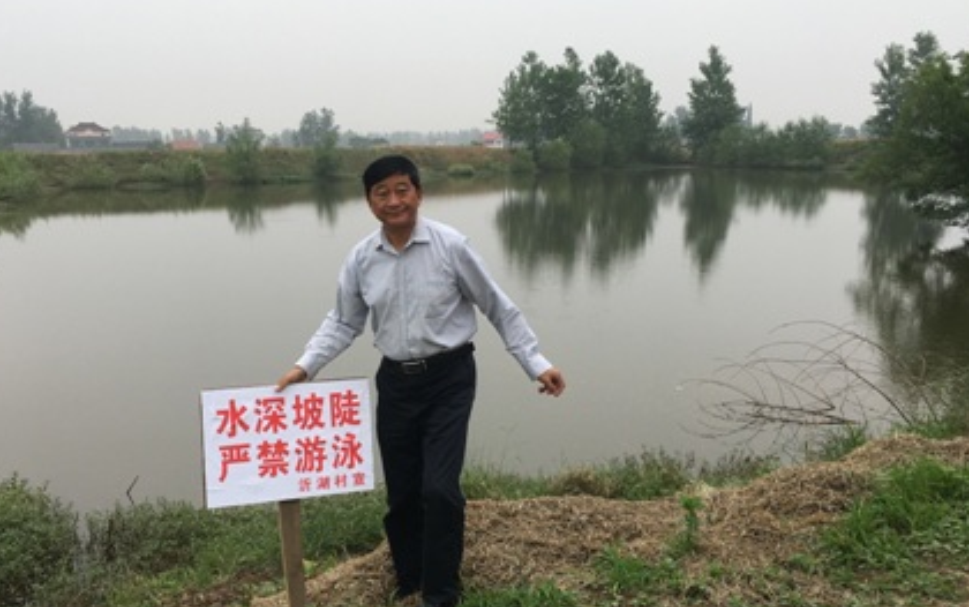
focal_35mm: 39
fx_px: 1030
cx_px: 435
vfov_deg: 32.7
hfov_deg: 50.3
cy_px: 365
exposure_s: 1/845
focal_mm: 4.15
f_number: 2.2
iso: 25
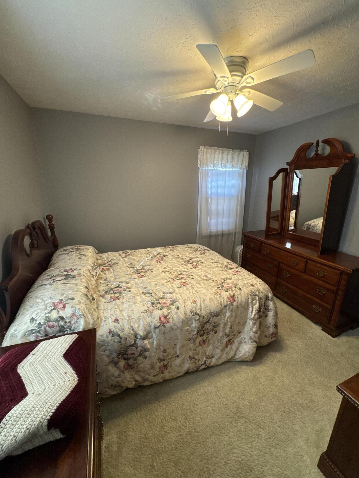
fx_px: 194
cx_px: 180
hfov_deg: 85.7
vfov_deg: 102.1
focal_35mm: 14
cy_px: 239
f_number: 2.2
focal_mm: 2.22
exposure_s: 1/60
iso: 320
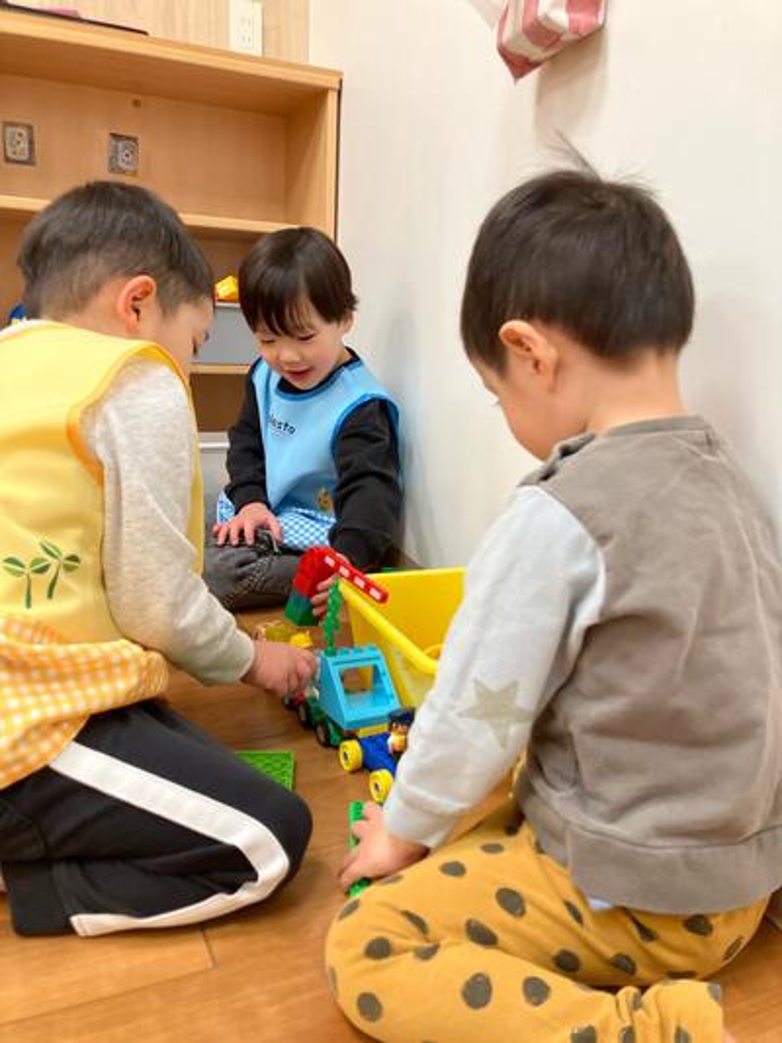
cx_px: 391
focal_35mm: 28
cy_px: 522
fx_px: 843
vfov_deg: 63.4
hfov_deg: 49.8
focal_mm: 3.99
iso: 80
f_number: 1.8
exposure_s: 1/87
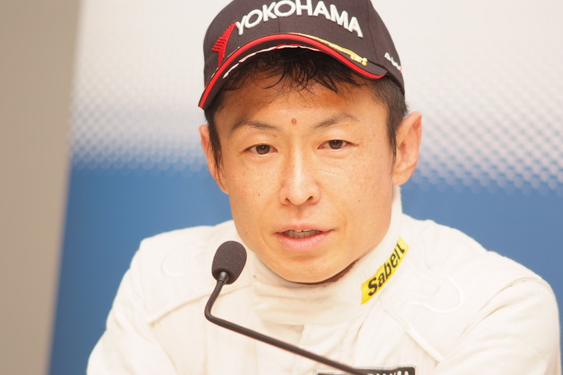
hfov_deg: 7.6
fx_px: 4222
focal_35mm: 270
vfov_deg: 5.1
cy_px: 188
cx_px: 282
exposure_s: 1/125
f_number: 2.8
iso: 400
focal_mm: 180
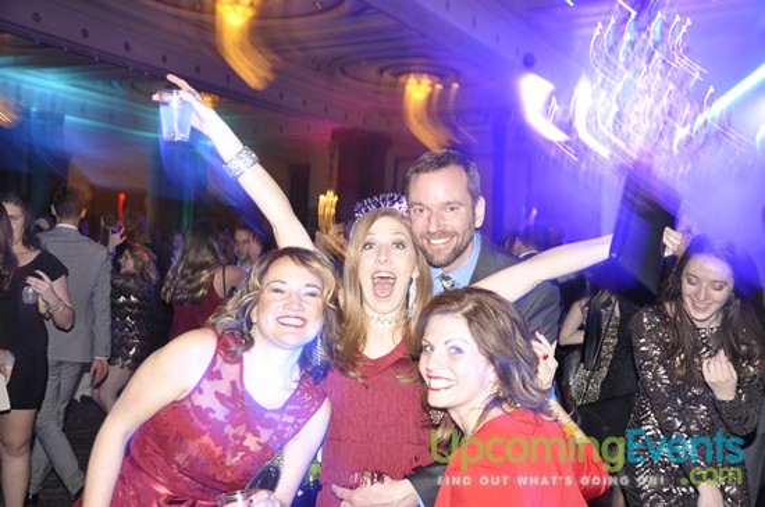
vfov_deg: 34.1
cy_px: 254
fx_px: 828
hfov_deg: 49.6
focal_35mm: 39
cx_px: 382
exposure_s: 1/2.5
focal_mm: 26
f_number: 5
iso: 400
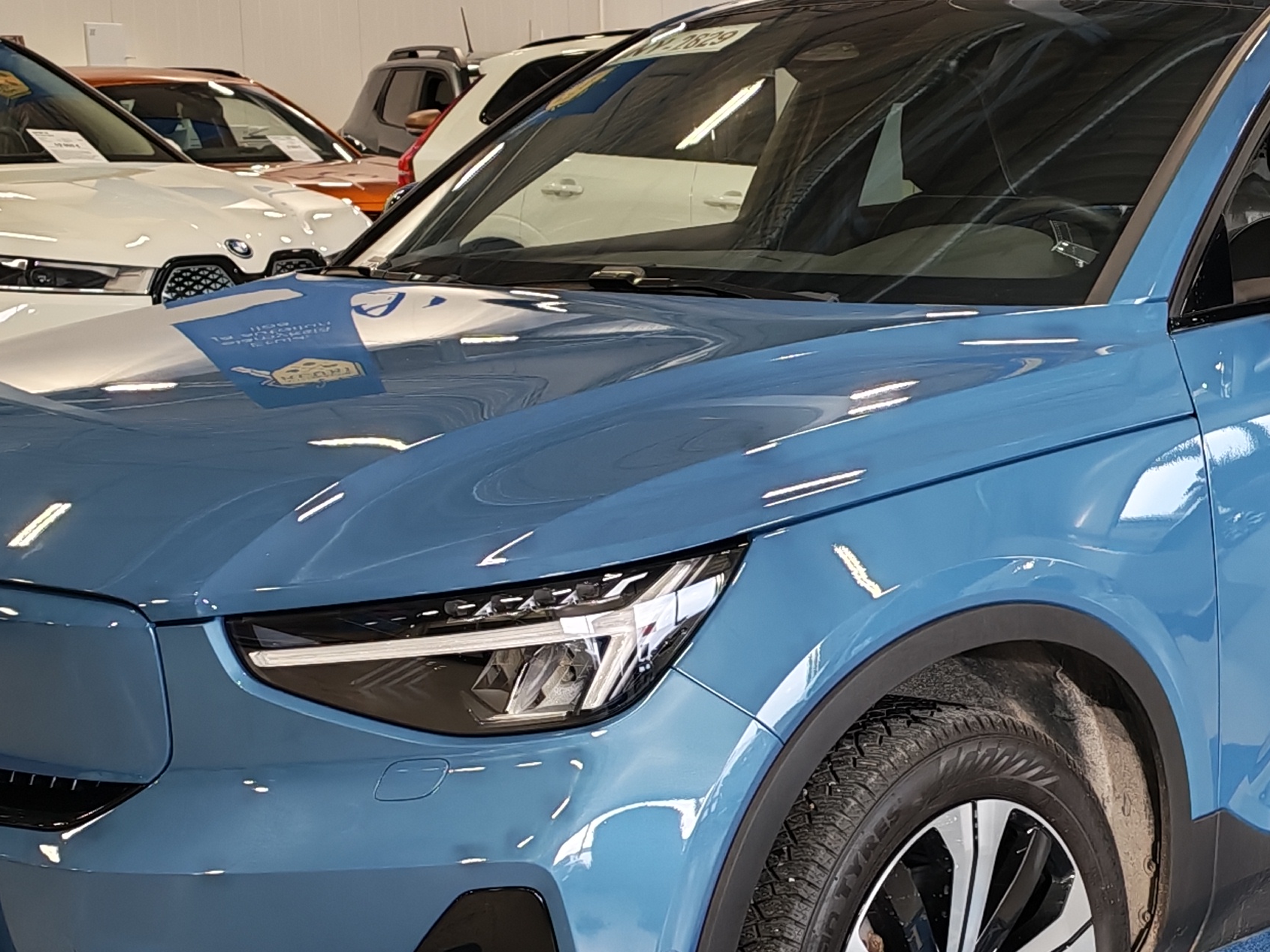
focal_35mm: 80
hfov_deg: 24.3
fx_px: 2935
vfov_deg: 18.3
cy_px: 685
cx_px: 810
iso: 151
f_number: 1.9
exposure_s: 1/100
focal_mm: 6.12
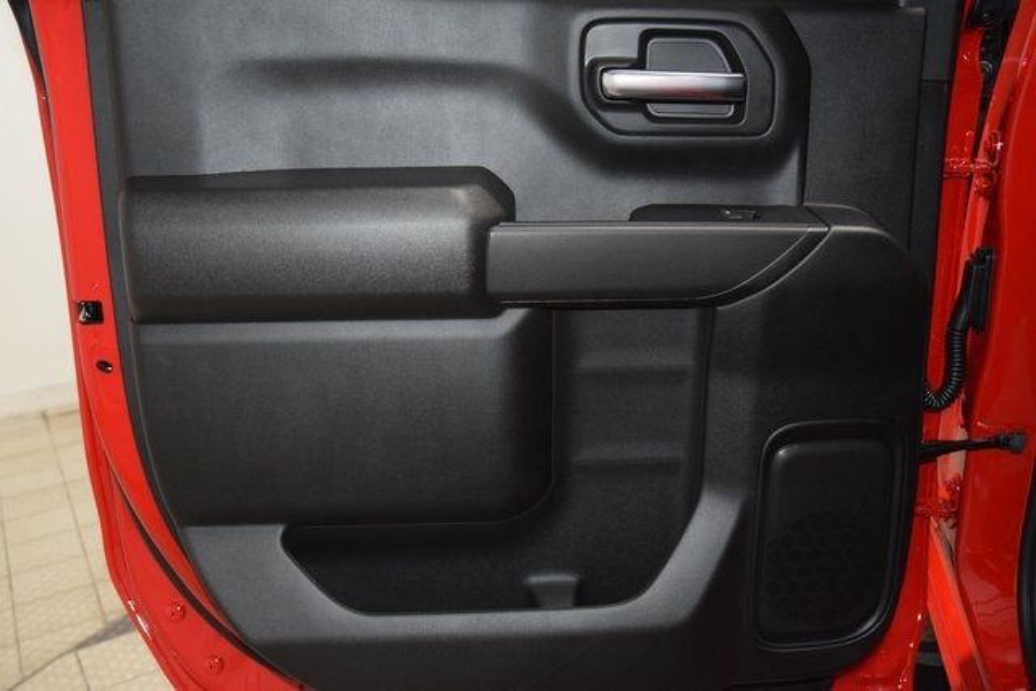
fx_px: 1036
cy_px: 346
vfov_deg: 36.9
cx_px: 518
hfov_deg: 53.1
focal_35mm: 36
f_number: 3.8
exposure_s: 1/125
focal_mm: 24
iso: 2500
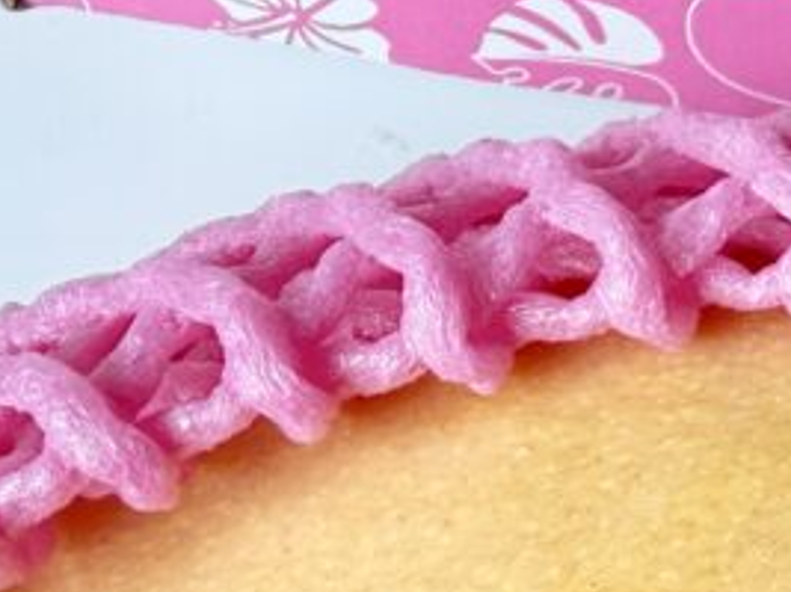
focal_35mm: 92
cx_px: 1155
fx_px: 2101
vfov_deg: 15.8
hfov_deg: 19.0
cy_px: 542
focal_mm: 2.22
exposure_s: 1/121
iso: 160
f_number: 2.2
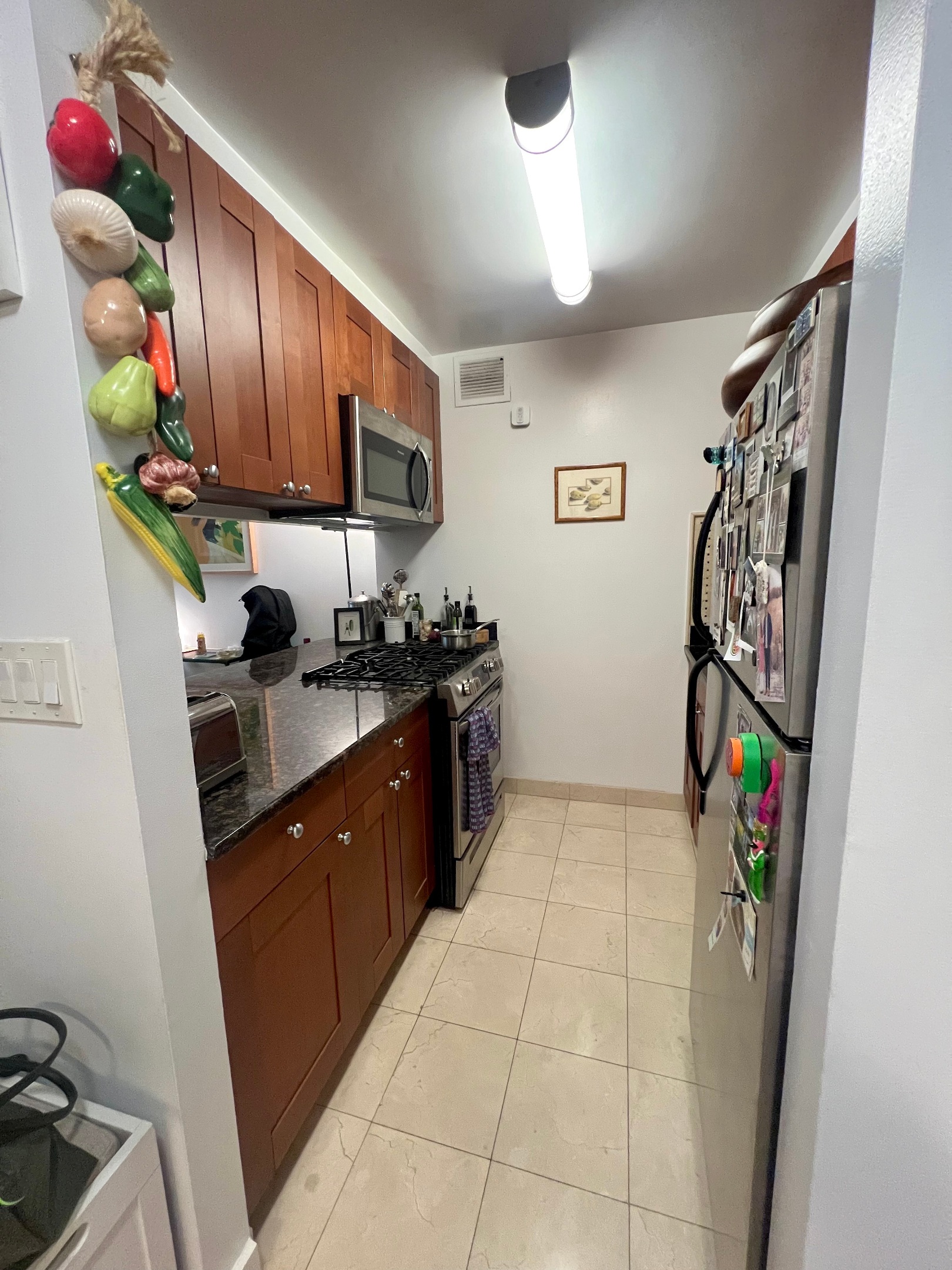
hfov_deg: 89.9
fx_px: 477
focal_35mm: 13
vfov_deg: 106.2
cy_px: 635
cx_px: 476
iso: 320
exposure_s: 1/60
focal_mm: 1.57
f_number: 1.8
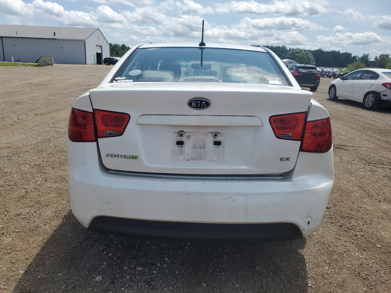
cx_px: 196
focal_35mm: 26
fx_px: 294
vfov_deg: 53.1
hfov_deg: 67.3
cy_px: 146
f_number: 1.5
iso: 50
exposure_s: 1/5000
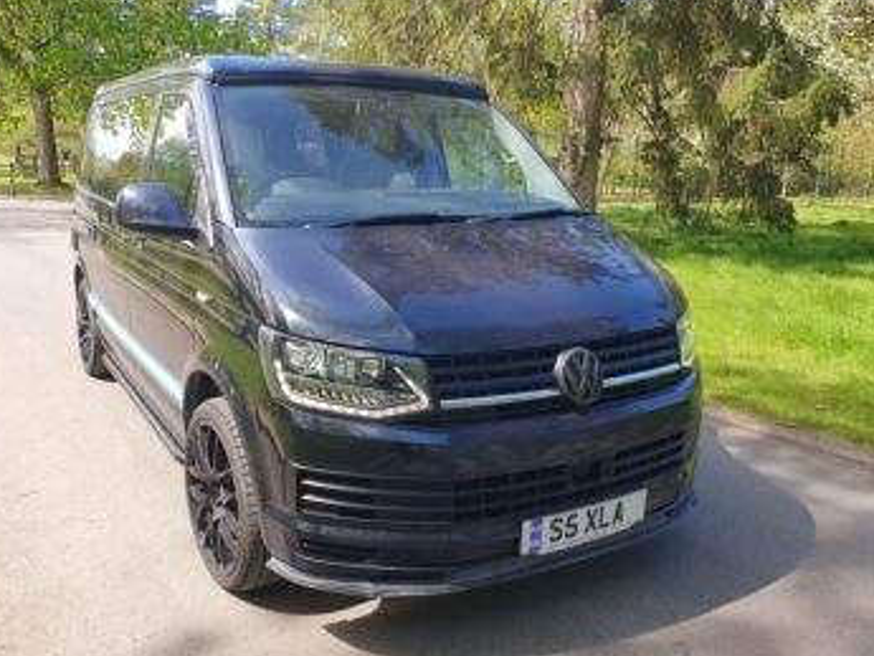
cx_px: 388
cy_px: 305
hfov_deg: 59.8
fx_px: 758
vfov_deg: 46.8
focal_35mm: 30
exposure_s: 1/327
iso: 50
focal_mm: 4.32
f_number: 2.4
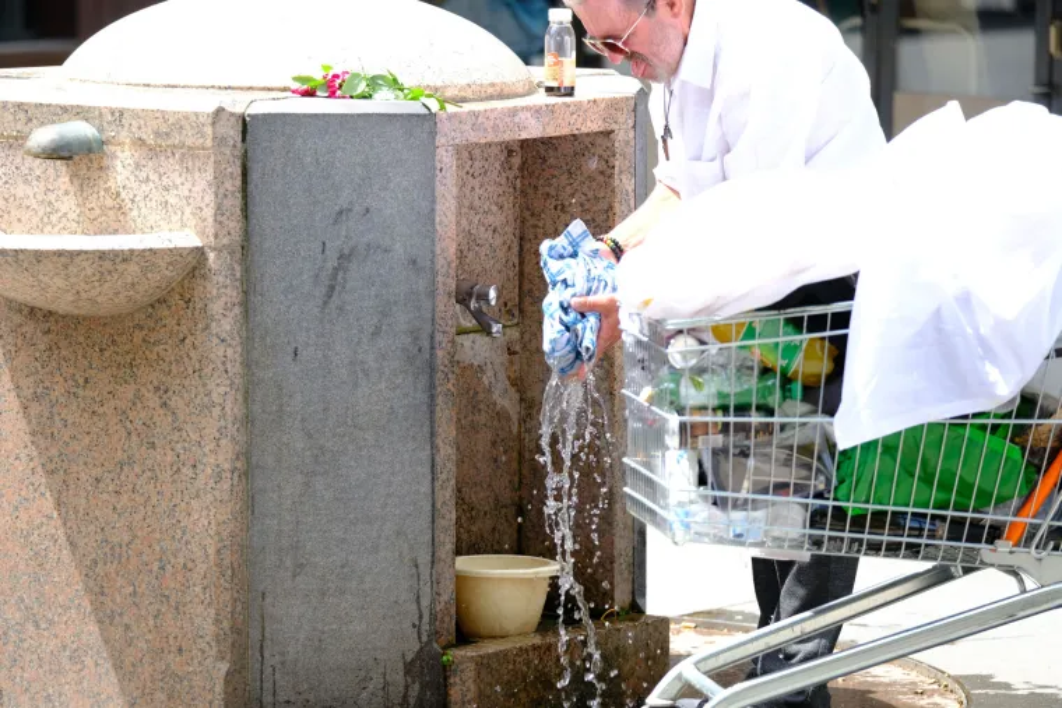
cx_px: 531
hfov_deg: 9.8
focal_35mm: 210
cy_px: 354
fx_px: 6196
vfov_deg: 6.5
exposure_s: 1/500
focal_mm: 140
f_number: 2.8
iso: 200
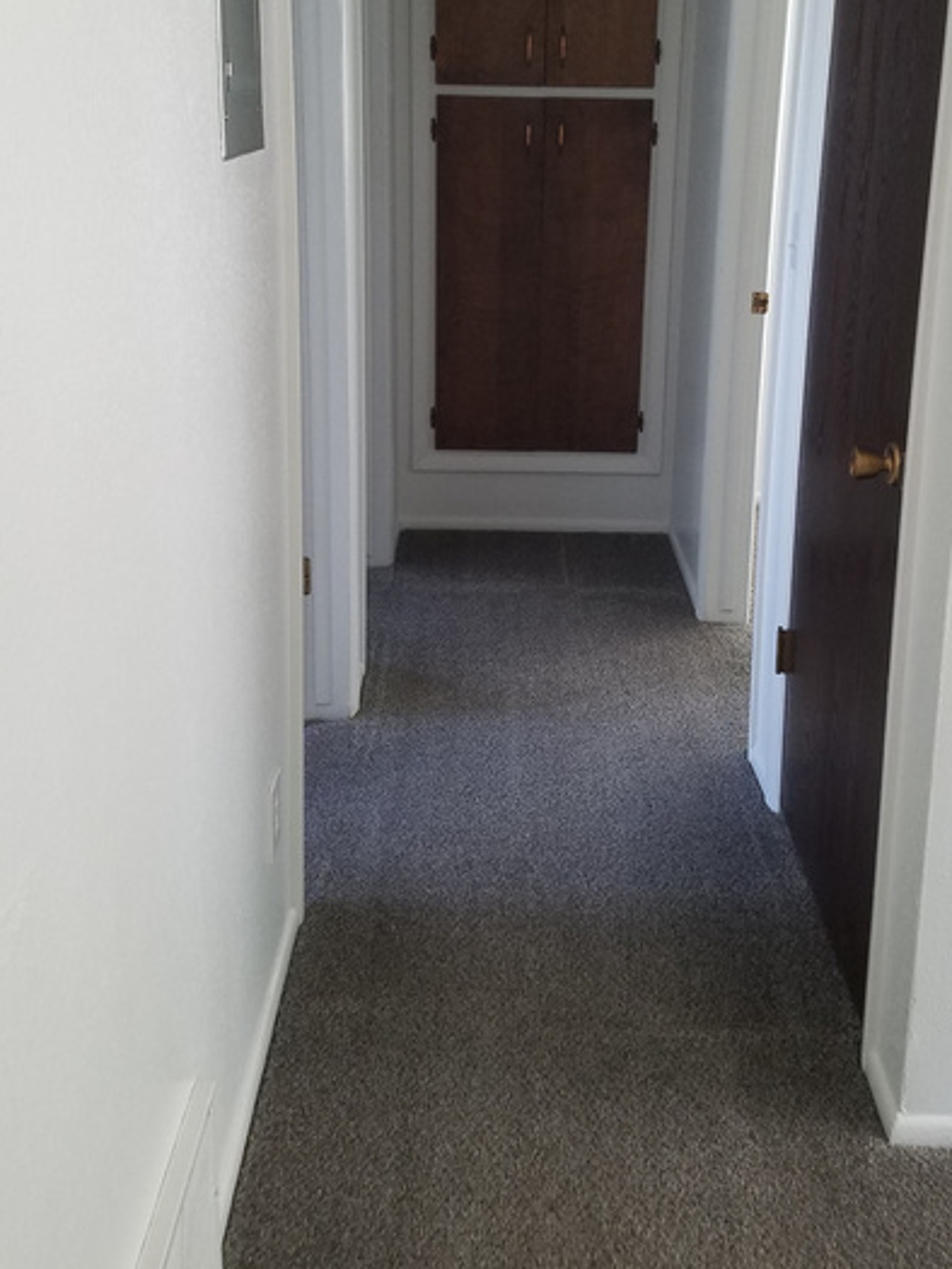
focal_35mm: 38
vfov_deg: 48.3
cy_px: 438
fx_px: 1393
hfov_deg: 37.6
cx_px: 565
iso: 200
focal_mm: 4.2
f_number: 1.7
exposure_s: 1/24
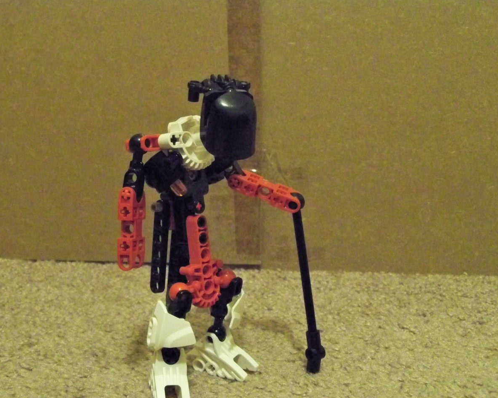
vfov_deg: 28.6
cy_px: 199
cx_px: 229
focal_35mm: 53
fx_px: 781
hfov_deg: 35.3
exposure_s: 1/8
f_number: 3.8
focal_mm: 8.8
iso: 1600
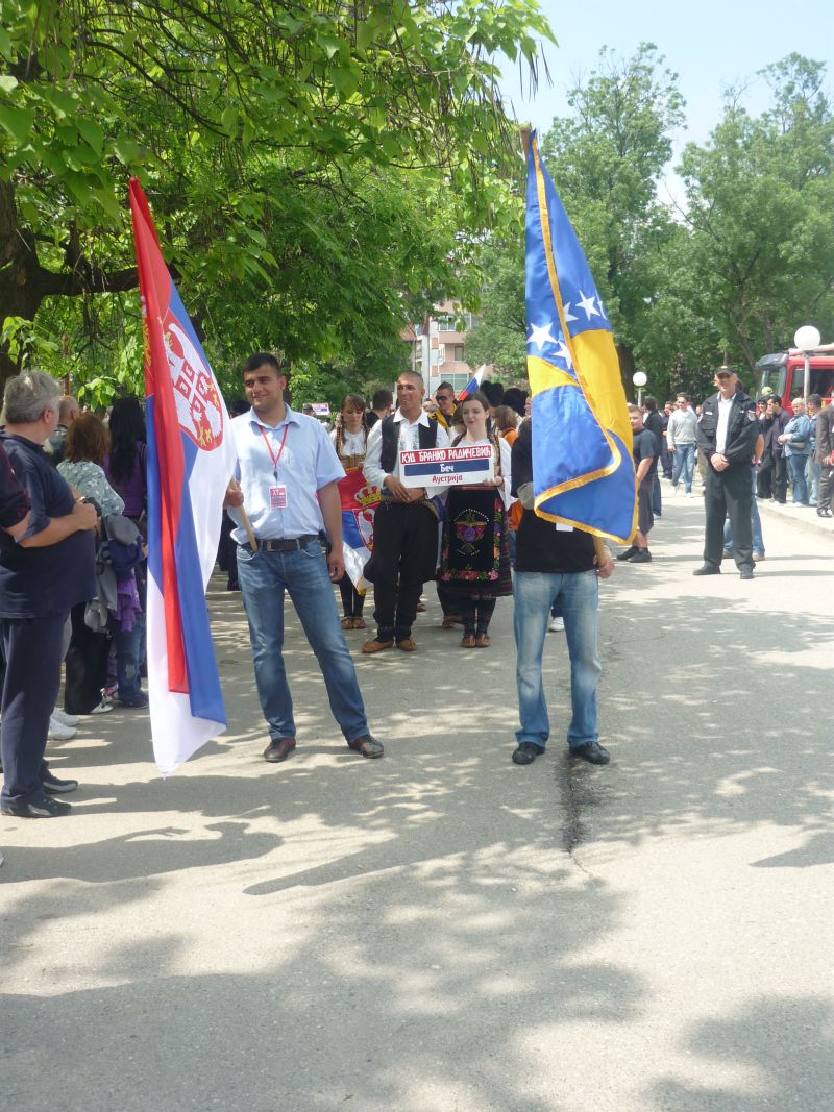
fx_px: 1446
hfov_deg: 32.2
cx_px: 417
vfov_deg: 42.1
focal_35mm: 45
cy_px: 556
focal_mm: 7.4
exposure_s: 1/500
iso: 80
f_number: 3.1
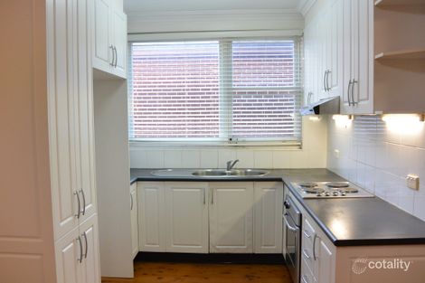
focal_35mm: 29
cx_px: 212
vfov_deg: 44.9
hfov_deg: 63.7
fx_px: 342
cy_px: 142
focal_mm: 11
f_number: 3.5
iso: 800
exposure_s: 1/80
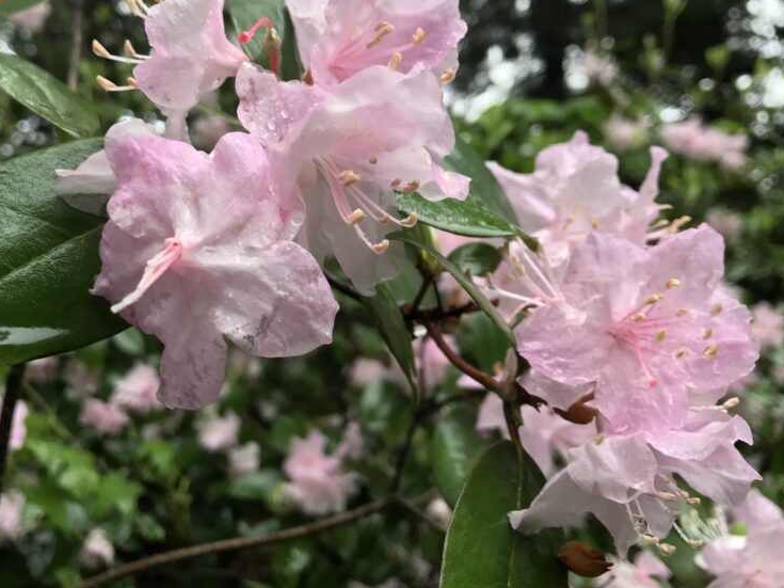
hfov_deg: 47.7
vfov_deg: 36.6
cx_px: 336
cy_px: 213
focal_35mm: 39
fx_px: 883
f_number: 1.8
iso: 32
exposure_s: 1/120
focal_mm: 3.99
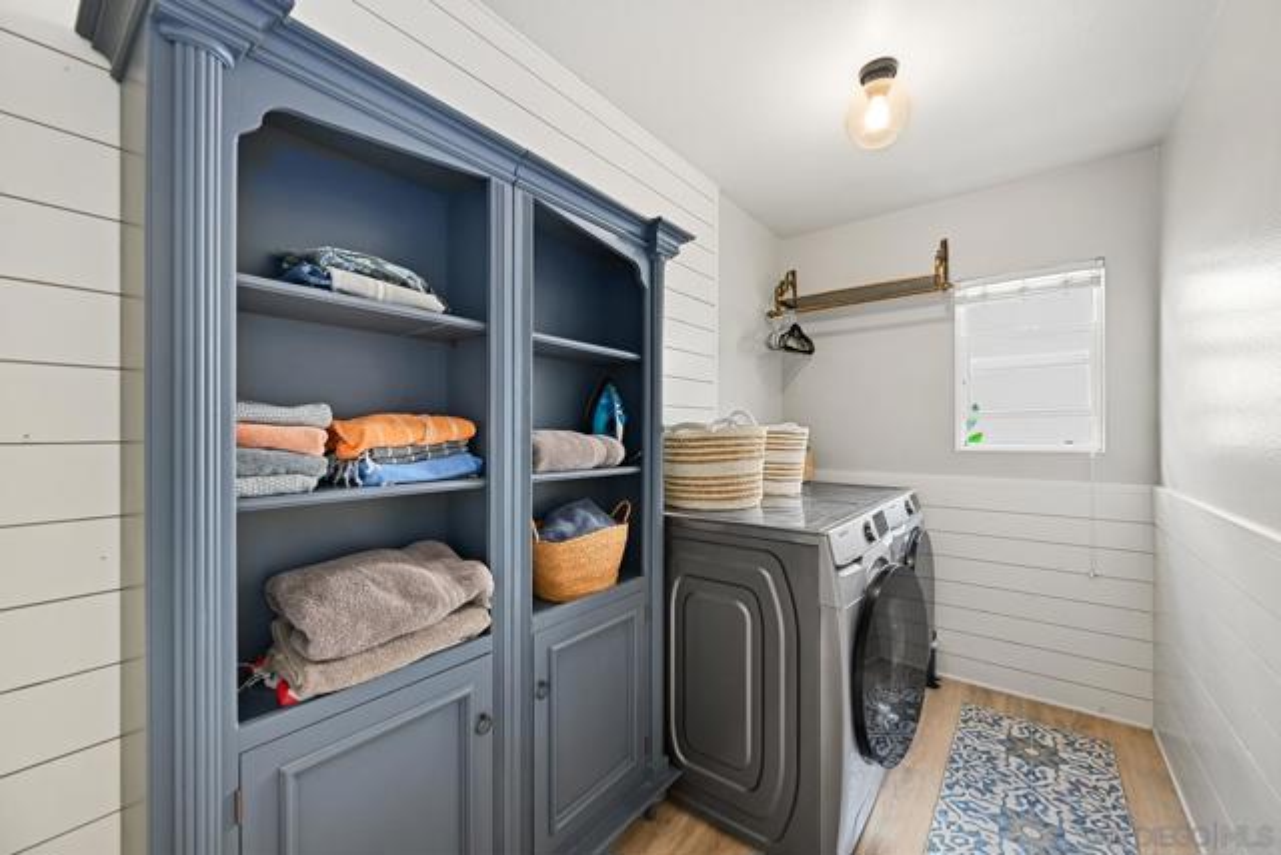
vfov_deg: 81.2
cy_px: 428
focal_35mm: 14
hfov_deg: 104.2
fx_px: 498
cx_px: 640
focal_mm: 14
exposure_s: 1
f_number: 8
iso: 320
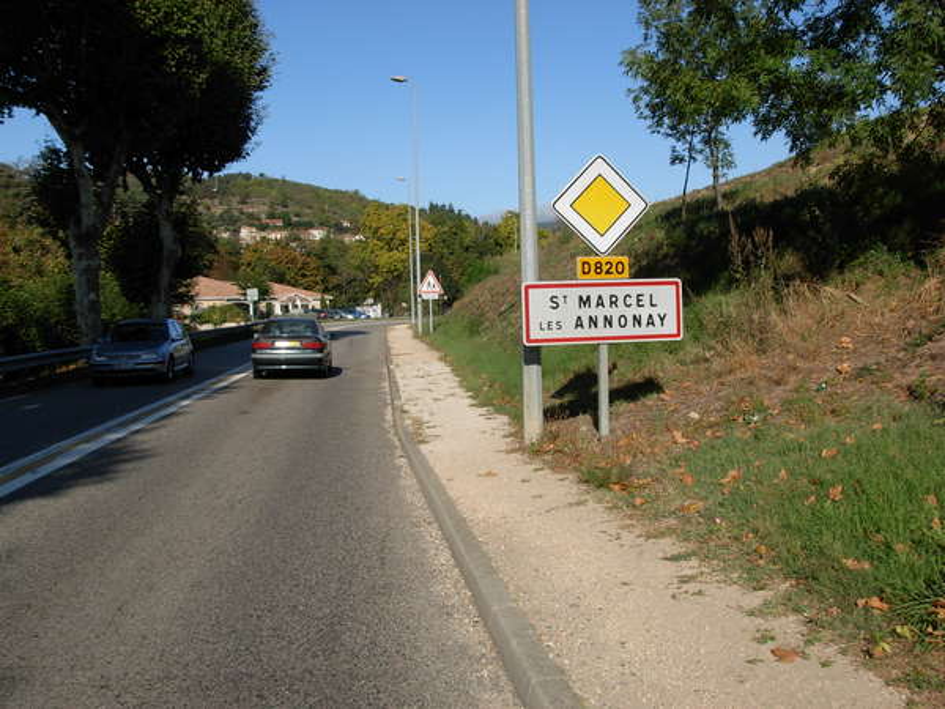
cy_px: 354
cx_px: 472
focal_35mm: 38
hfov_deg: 49.0
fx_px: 1037
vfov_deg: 37.7
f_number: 4.9
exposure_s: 1/703
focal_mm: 6.3
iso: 79
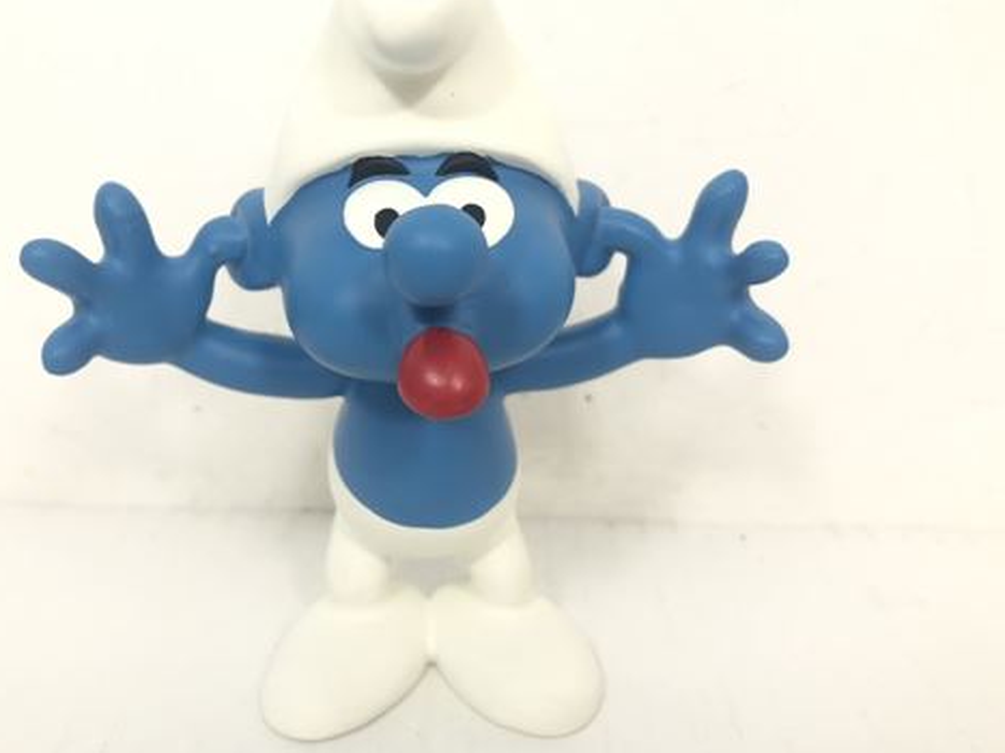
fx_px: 1045
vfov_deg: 39.6
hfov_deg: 51.2
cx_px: 428
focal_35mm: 36
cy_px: 329
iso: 25
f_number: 1.8
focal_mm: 4
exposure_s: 1/40
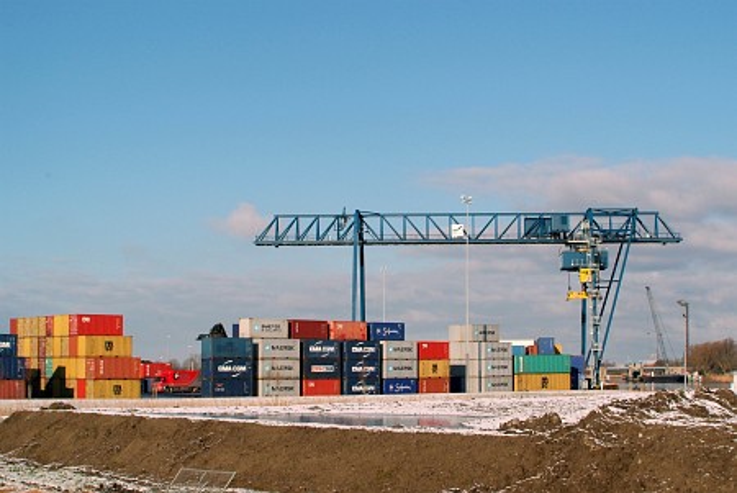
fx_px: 1086
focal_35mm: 53
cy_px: 246
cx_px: 368
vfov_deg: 25.6
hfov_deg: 37.5
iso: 400
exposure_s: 1/1500
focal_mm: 35
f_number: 6.7
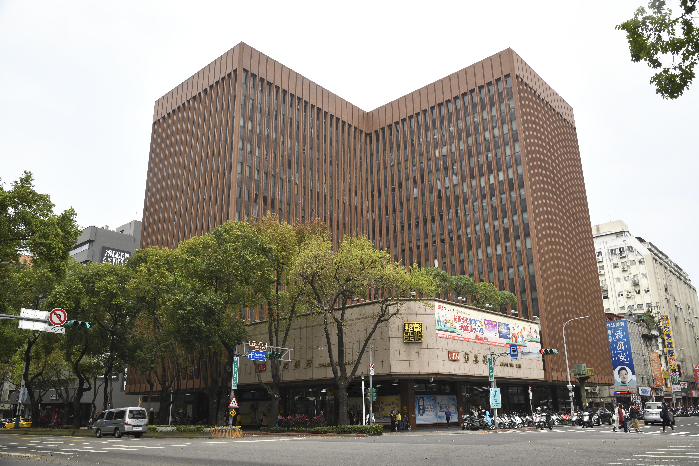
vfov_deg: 46.4
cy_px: 233
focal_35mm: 28
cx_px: 350
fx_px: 544
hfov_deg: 65.5
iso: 100
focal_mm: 28
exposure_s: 1/100
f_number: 8
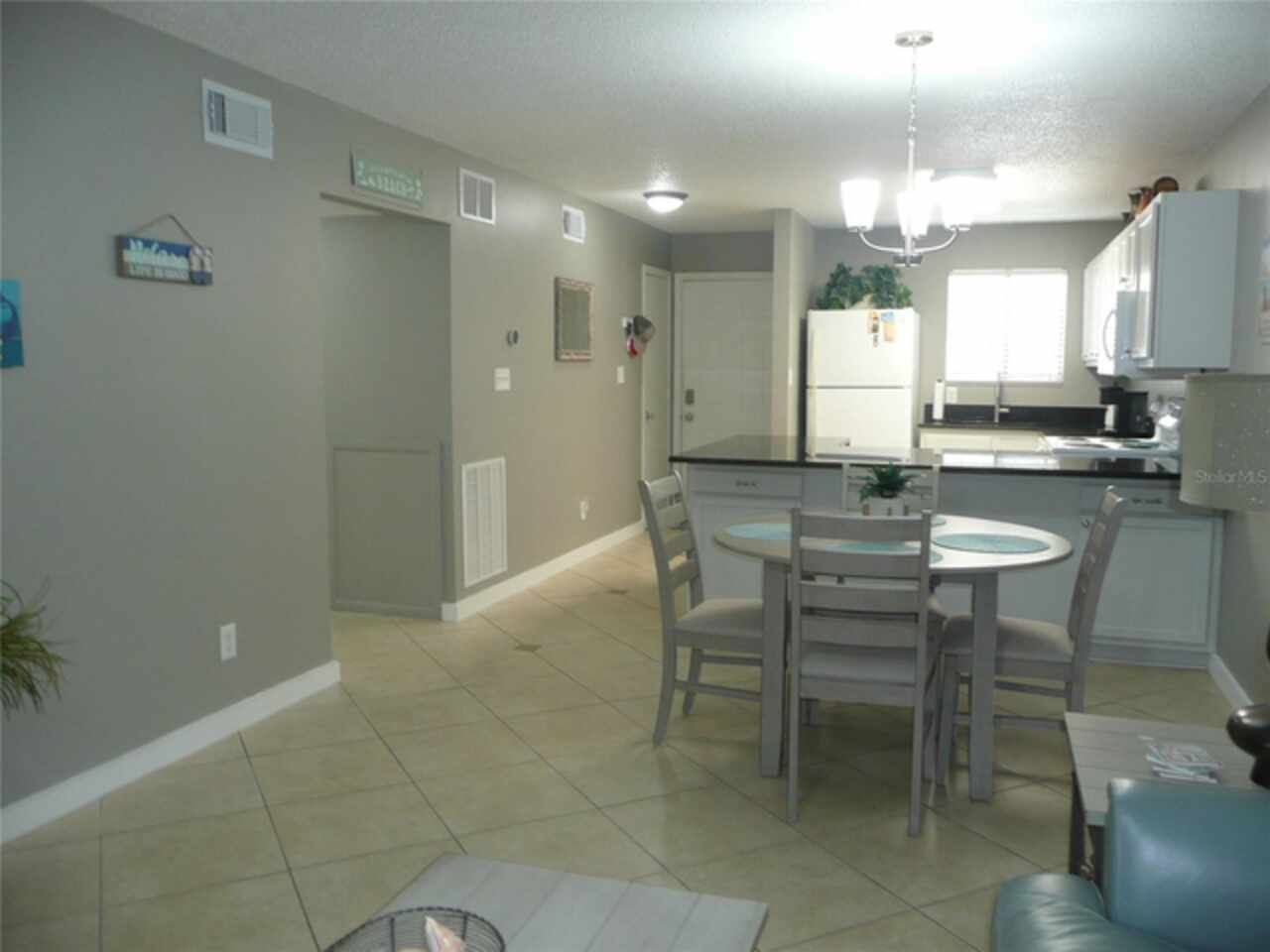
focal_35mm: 28
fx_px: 1027
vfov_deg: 49.7
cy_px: 476
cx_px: 635
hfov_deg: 63.4
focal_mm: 4.6
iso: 100
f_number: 3.3
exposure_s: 1/10
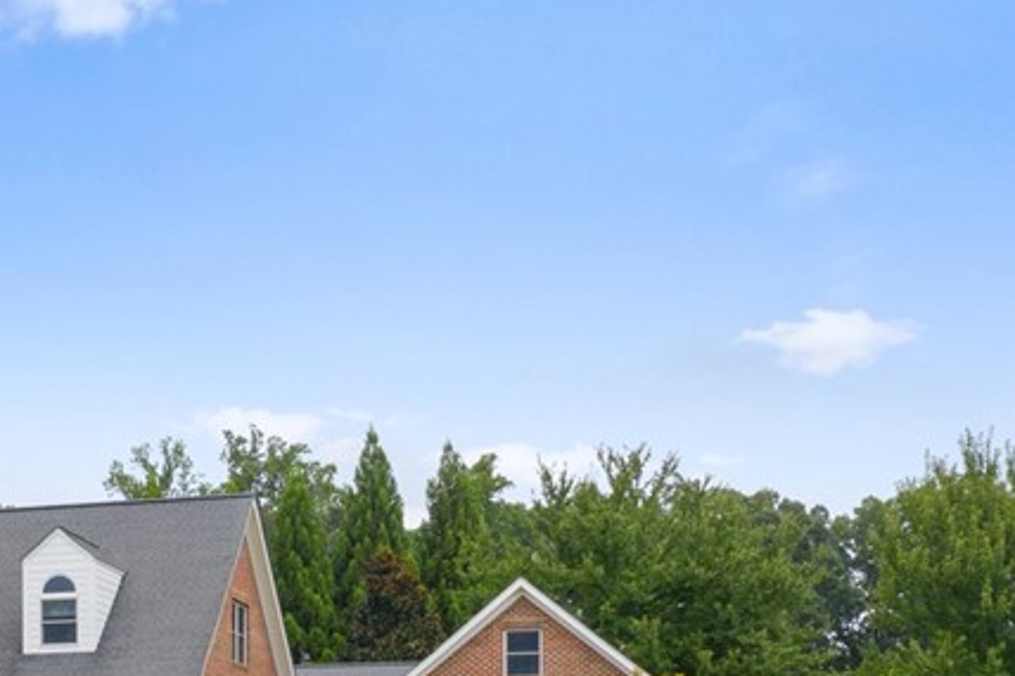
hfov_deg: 26.8
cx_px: -17
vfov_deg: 18.1
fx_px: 2001
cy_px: 833
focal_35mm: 71
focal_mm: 10.26
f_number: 6.3
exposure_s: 1/30
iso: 100
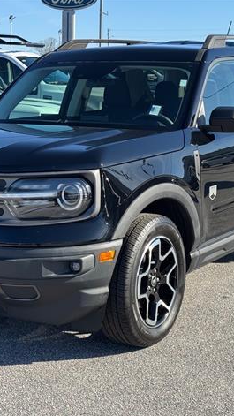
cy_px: 208
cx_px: 101
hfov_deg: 17.0
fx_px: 783
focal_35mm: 71
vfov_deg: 29.7
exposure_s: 1/1681
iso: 64
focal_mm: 6.76
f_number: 1.78
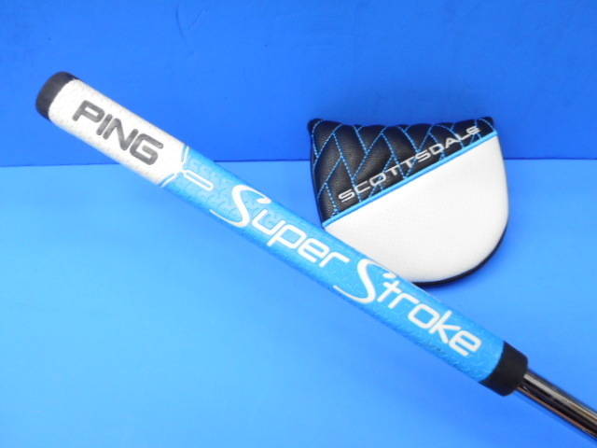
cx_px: 298
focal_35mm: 29
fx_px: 500
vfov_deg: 48.2
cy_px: 224
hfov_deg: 61.7
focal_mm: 5.2
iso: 160
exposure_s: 1/30
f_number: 4
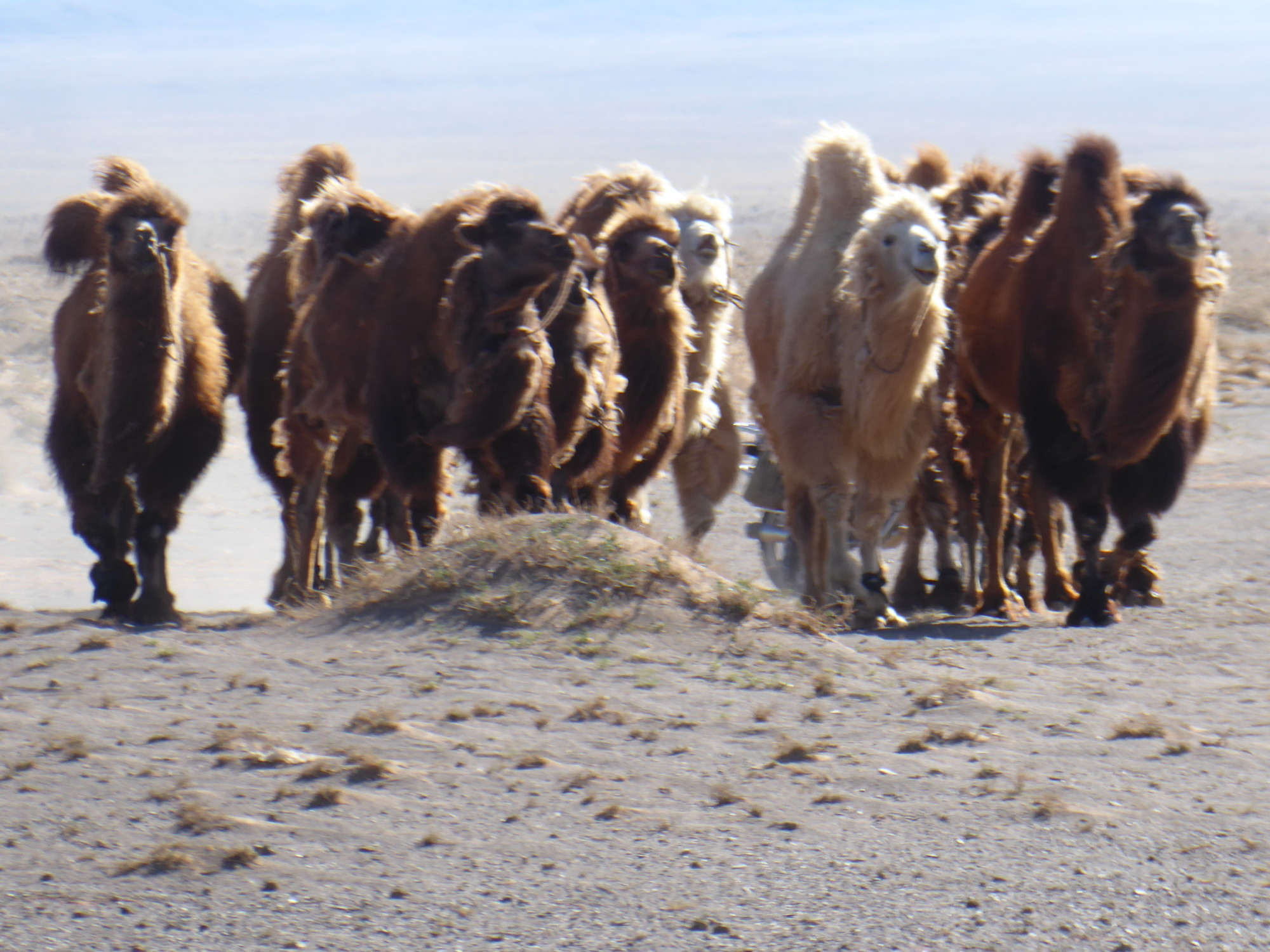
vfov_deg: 2.3
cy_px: 476
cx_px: 635
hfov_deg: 3.1
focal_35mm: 639
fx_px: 23444
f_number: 6.2
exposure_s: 1/160
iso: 80
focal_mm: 114.4
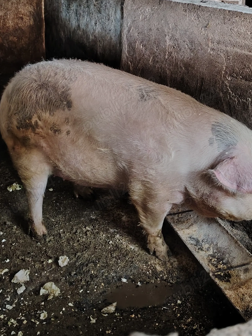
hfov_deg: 32.7
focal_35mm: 44
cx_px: 159
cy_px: 123
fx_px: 427
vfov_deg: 42.6
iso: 2394
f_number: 1.75
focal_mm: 5.25
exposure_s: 1/24
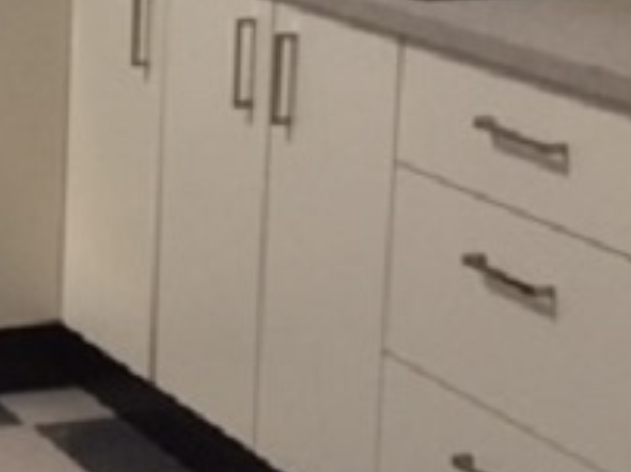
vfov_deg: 12.7
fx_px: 2094
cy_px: 3
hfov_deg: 15.9
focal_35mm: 115
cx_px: -291
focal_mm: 4.15
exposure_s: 1/30
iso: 125
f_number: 2.2
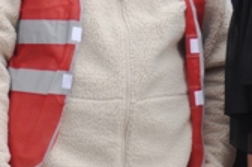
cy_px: -11
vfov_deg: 2.5
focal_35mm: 536
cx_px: 15
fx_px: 3744
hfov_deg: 3.9
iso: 200
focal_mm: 75
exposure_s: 1/640
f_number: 6.3
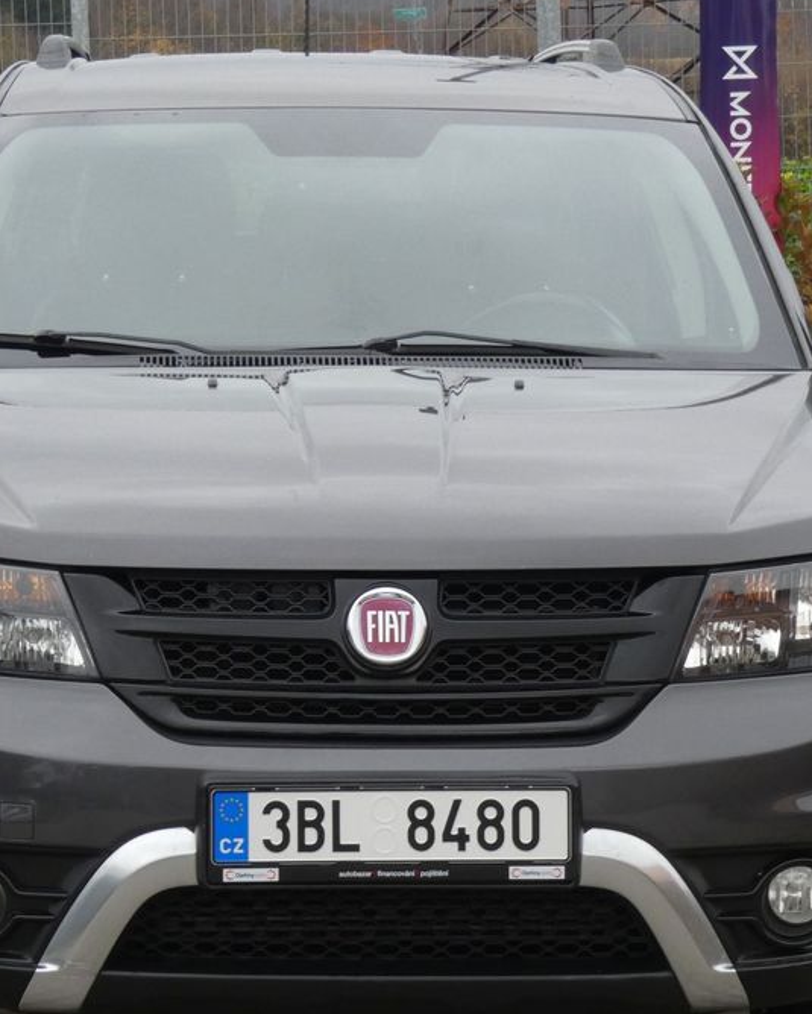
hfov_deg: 9.7
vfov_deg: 12.0
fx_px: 4803
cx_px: 328
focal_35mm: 160
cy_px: 569
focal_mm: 19.2
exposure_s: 1/80
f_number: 5.6
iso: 200
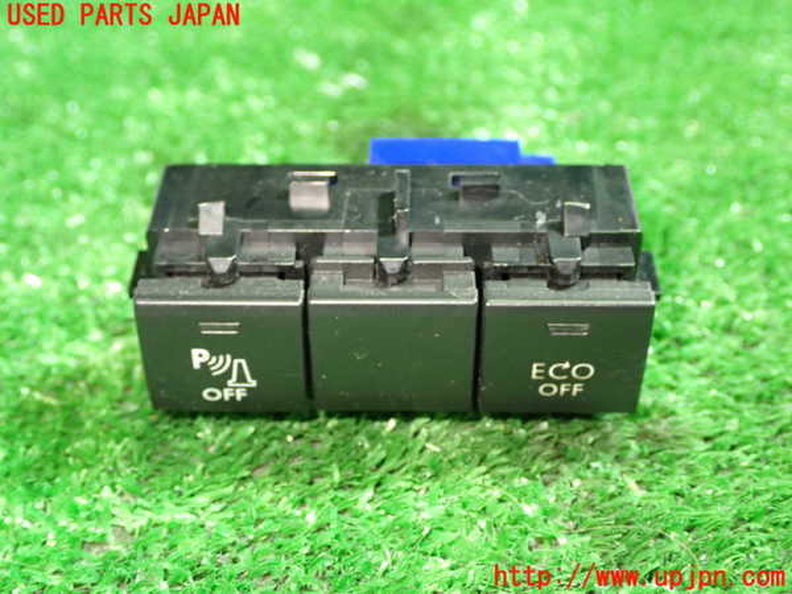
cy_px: 297
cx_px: 396
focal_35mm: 50
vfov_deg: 29.1
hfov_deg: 38.2
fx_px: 1144
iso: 800
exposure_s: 1/25
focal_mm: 9.01
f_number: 3.2
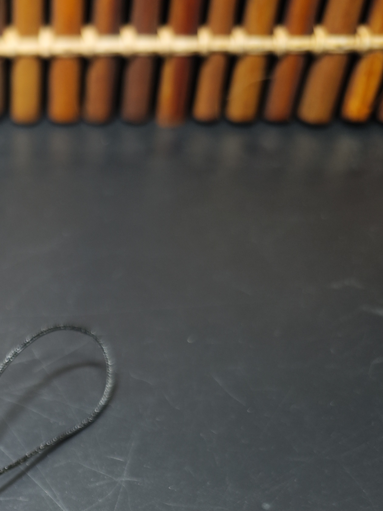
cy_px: 513
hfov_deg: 24.2
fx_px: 826
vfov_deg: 31.7
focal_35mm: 56
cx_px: -47
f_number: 1.9
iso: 200
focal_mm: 8.7
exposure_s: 1/97.5
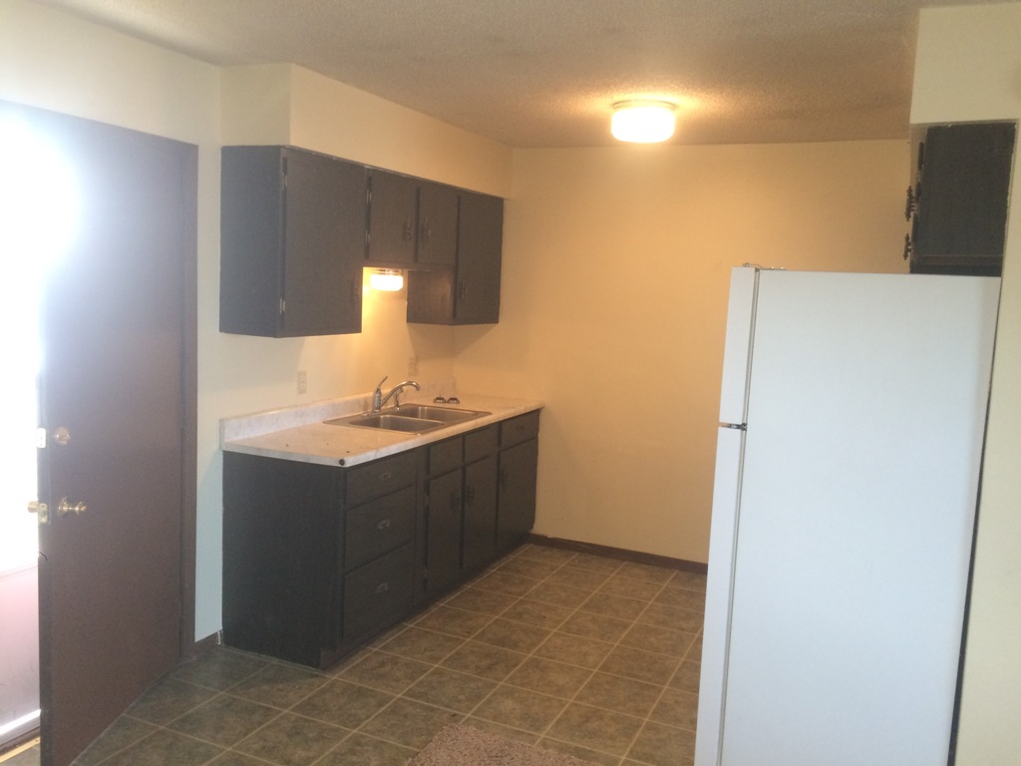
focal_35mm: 29
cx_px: 510
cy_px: 383
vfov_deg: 48.2
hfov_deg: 61.7
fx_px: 855
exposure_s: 1/30
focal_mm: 4.15
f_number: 2.2
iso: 125
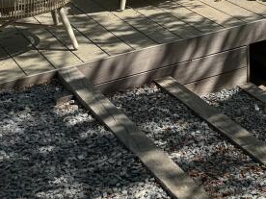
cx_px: 440
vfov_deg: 14.5
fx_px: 684
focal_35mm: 89
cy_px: -162
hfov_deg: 18.5
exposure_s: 1/1488
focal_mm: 6.76
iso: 80
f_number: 1.78
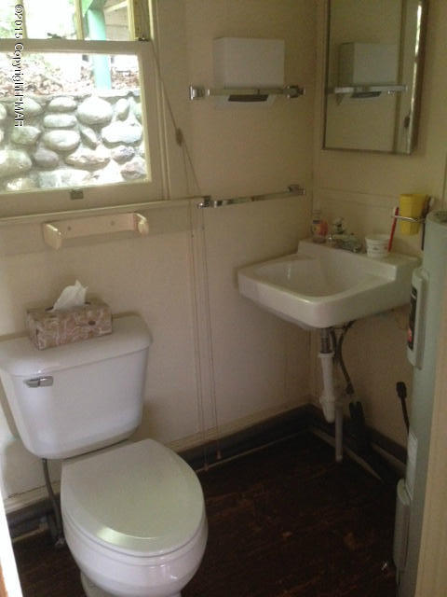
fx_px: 568
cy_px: 298
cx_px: 224
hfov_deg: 42.9
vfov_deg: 55.4
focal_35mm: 33
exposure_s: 1/15
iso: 500
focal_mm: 4.12
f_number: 2.4
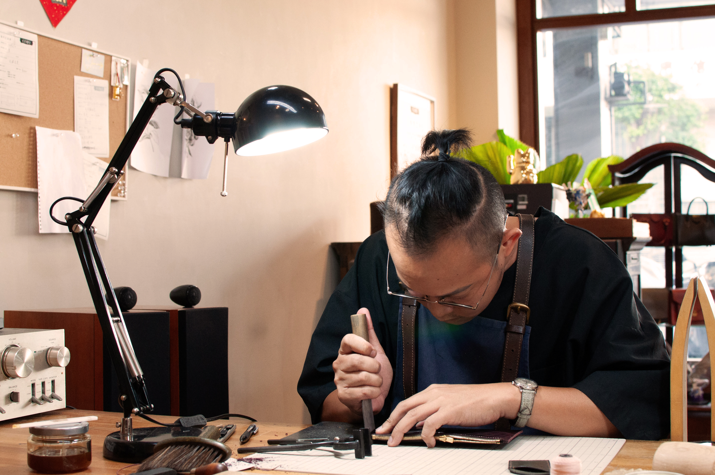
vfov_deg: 25.7
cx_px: 358
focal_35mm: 52
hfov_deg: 37.9
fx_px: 1041
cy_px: 238
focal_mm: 35
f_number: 5.6
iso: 1600
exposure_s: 1/100
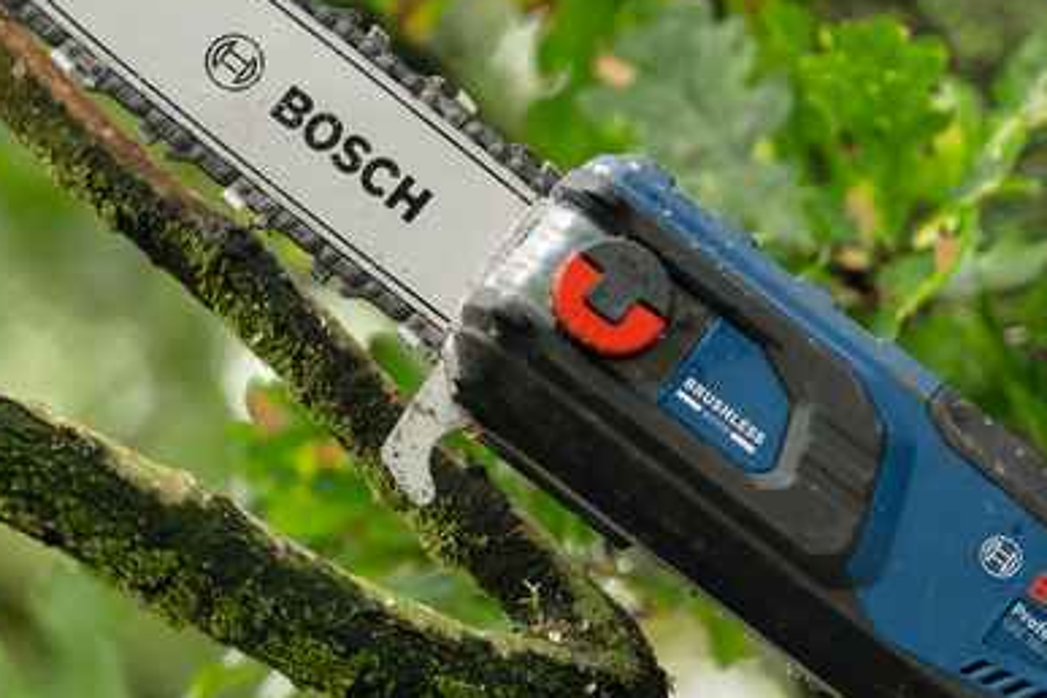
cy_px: 260
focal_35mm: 273
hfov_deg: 7.5
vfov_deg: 5.0
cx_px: 614
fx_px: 7939
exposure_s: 1/160
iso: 800
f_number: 2.8
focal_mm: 132
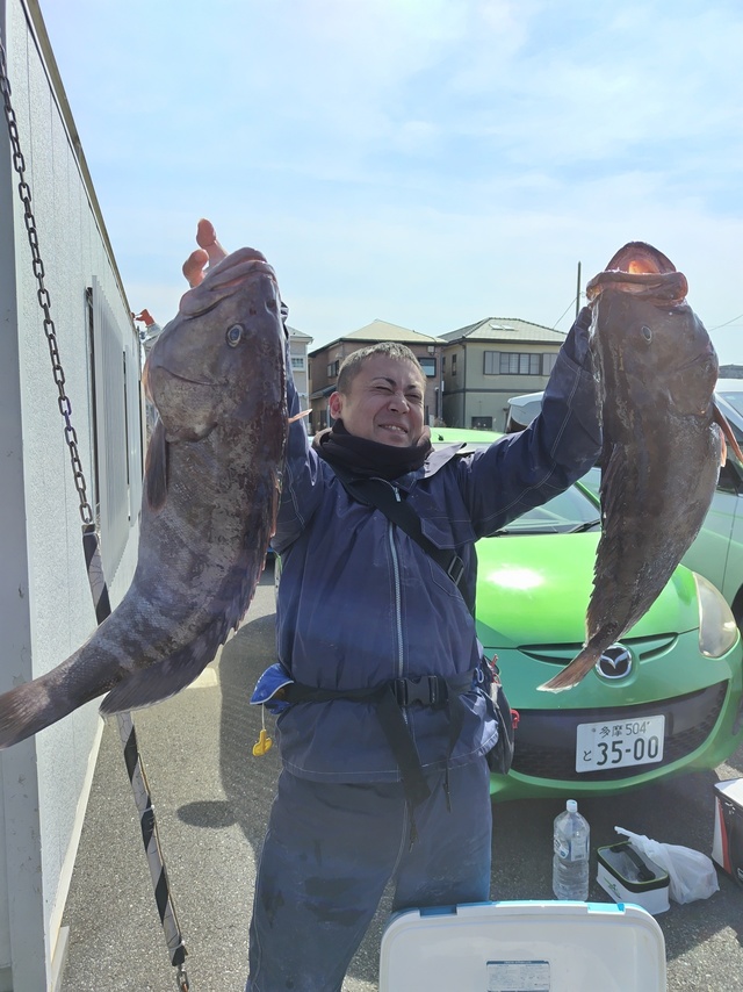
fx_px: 659
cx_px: 372
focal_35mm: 23
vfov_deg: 73.9
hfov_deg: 58.9
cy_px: 496
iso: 50
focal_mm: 5.5
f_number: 1.9
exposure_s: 1/544
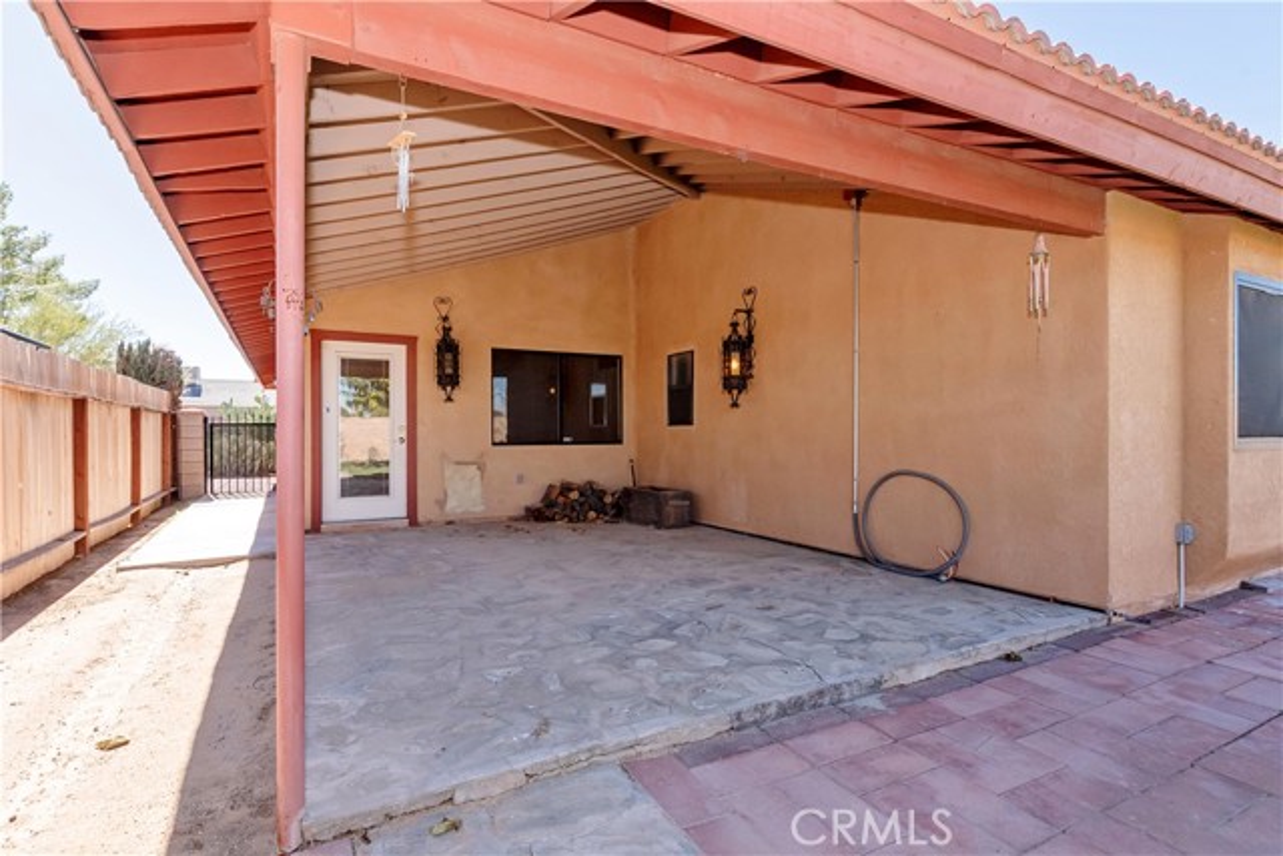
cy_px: 428
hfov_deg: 93.3
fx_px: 606
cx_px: 642
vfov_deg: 70.5
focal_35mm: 17
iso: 400
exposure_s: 1/250
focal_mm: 11.5
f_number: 11
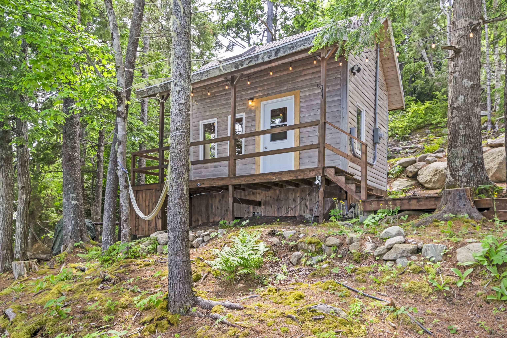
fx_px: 359
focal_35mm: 26
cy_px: 169
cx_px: 254
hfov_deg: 70.4
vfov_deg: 50.4
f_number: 6.3
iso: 200
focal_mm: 17
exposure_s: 1/100
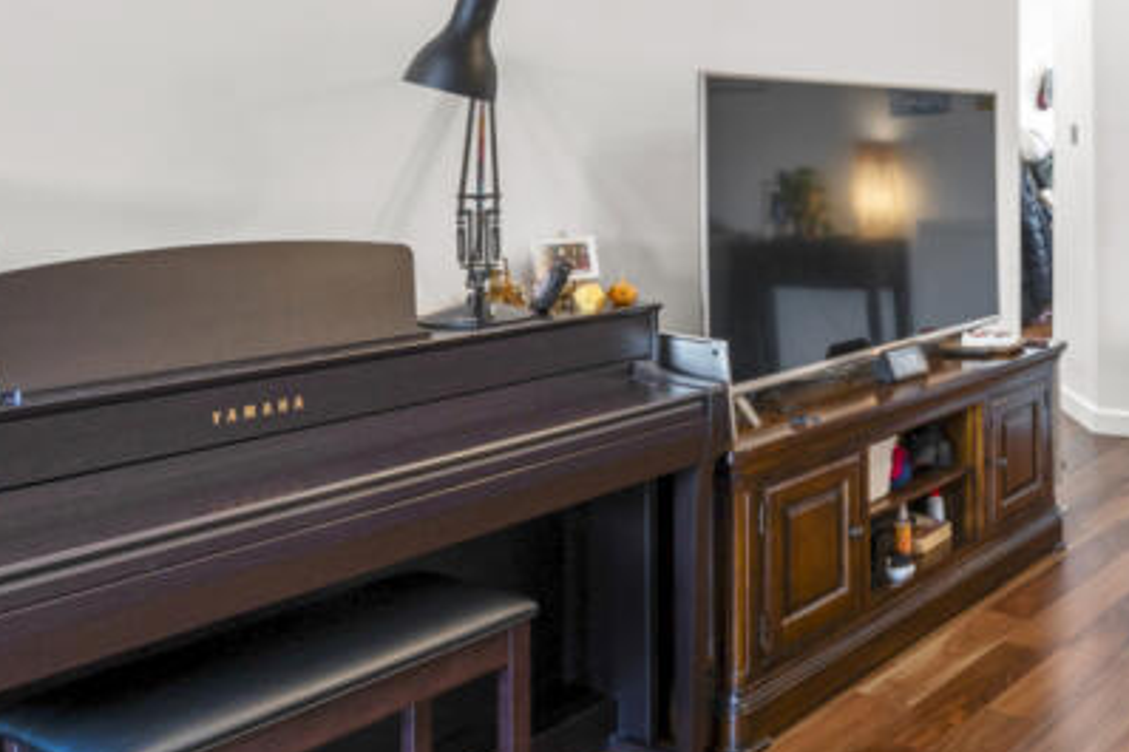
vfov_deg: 35.6
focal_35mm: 36
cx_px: 1120
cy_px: 146
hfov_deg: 45.2
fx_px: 1128
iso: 200
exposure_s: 1
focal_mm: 14
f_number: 16
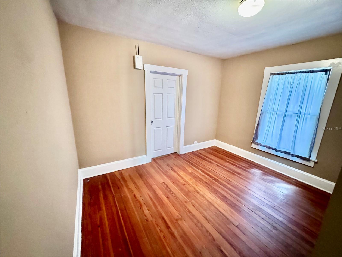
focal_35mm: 14
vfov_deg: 85.7
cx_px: 171
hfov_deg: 102.1
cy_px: 128
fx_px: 138
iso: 1250
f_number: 2.2
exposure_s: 1/40
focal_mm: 2.22
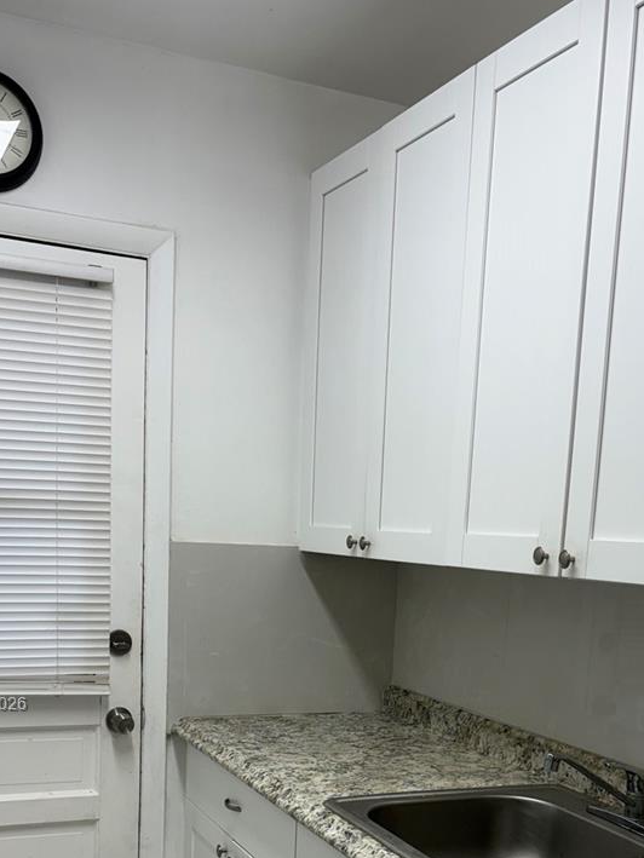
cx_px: 347
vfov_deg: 40.9
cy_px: 706
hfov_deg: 32.9
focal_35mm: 44
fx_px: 1091
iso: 40
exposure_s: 1/120
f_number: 1.6
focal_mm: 5.96
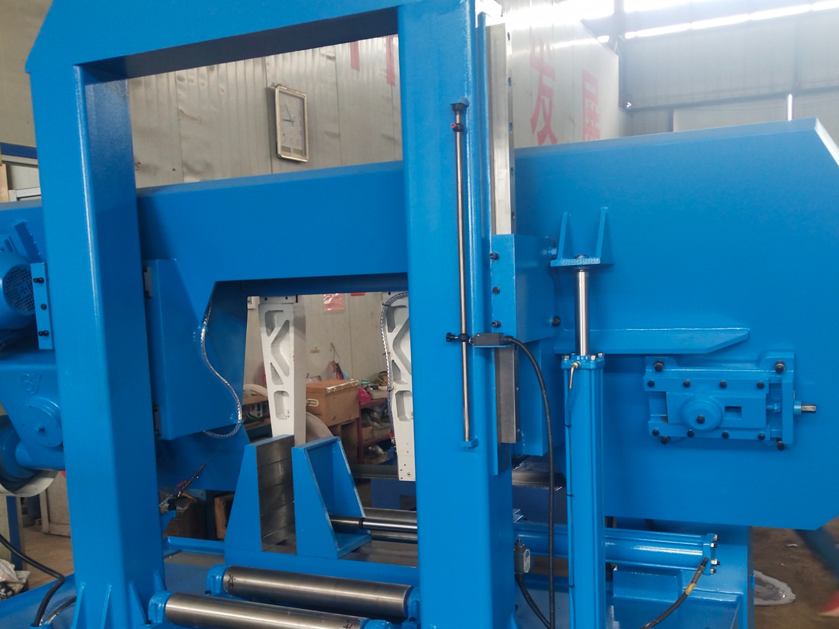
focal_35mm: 41
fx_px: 994
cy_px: 402
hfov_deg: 45.7
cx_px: 459
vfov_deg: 34.9
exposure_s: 1/50
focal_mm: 3.95
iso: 204
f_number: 1.8
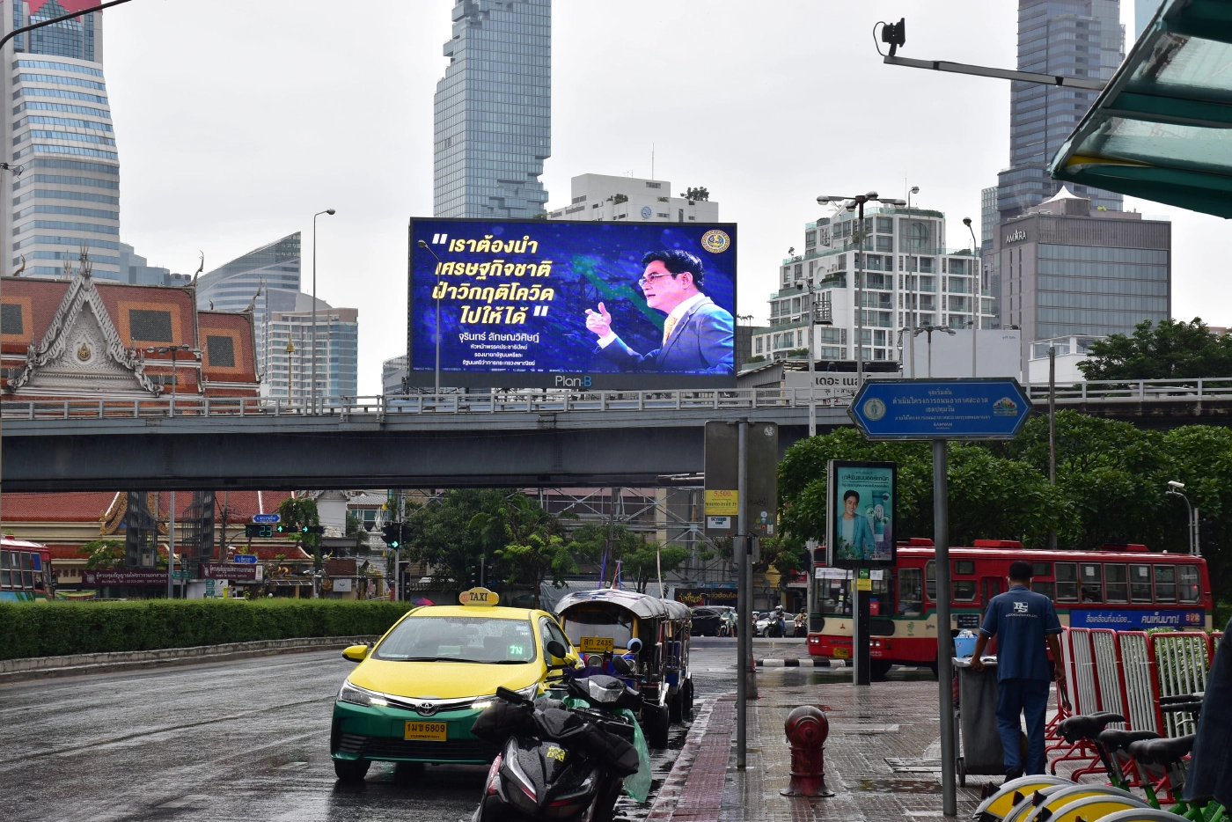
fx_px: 2567
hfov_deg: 27.0
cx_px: 616
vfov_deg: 18.2
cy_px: 411
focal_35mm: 75
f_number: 10
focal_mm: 50
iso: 200
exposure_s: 1/125
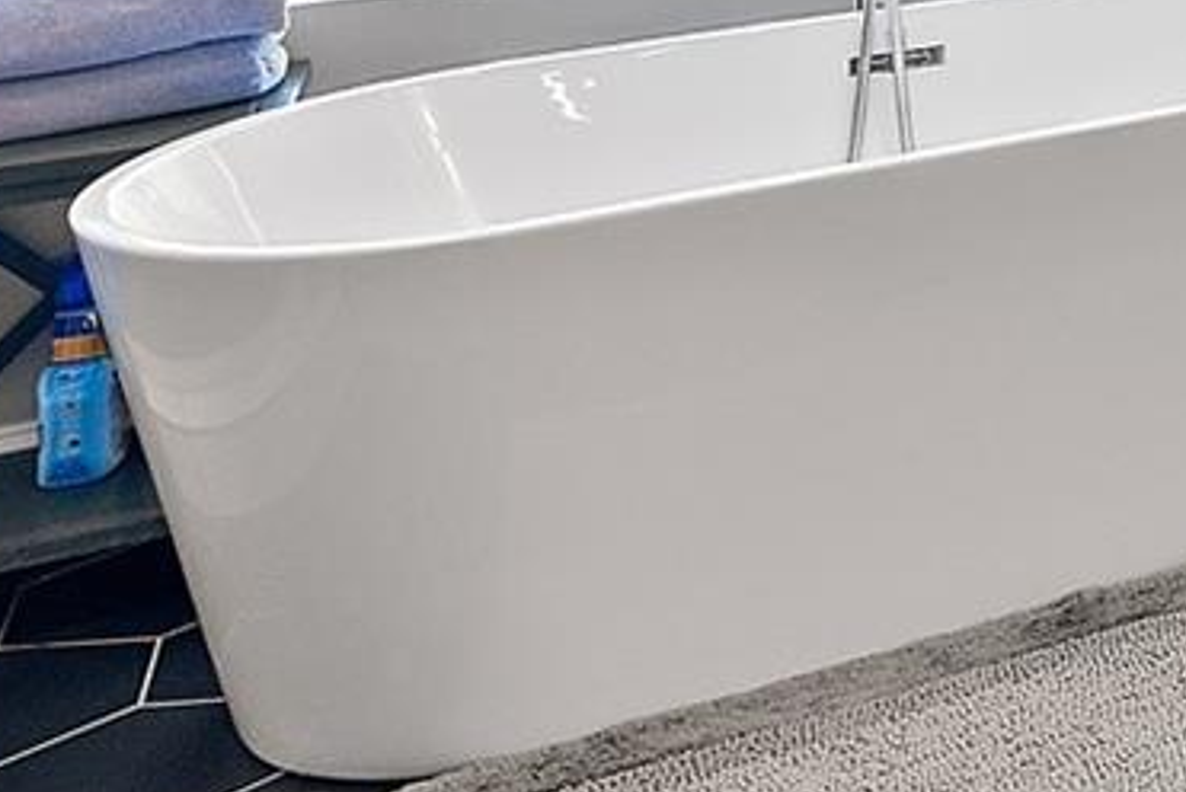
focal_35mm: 71
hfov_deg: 18.6
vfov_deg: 16.4
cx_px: 2356
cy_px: -584
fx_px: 2346
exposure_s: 1/10
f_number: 8
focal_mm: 16.5
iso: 1600
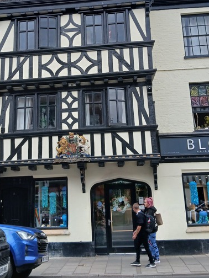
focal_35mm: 44
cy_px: 85
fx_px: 354
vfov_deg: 42.2
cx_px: 81
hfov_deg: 32.7
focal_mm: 3.98
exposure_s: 1/326
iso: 20
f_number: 1.8
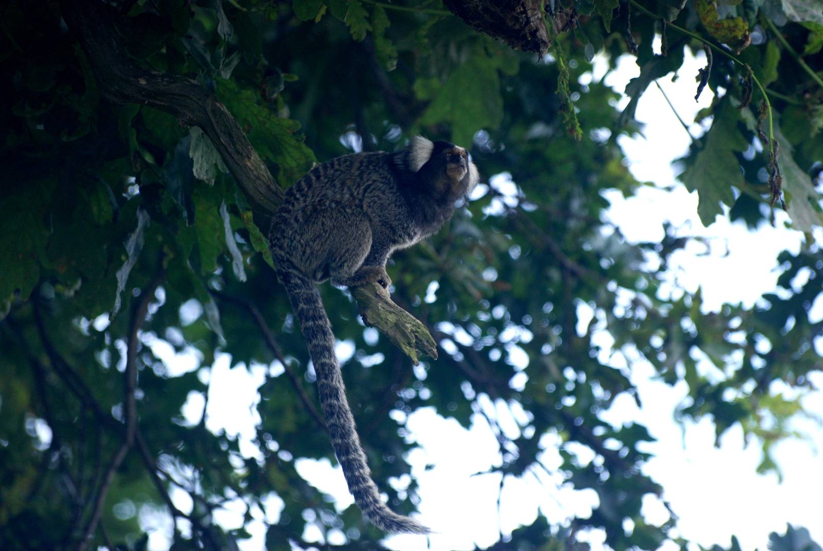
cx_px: 412
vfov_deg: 4.2
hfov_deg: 6.2
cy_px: 276
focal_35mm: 330
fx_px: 7553
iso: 400
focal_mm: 220
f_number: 5.3
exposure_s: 1/500
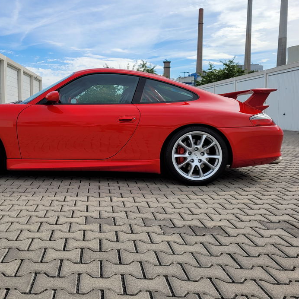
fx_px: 332
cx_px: 90
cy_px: 134
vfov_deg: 48.4
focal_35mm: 34
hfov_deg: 47.3
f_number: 1.8
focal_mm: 5.4
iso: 40
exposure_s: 1/2327
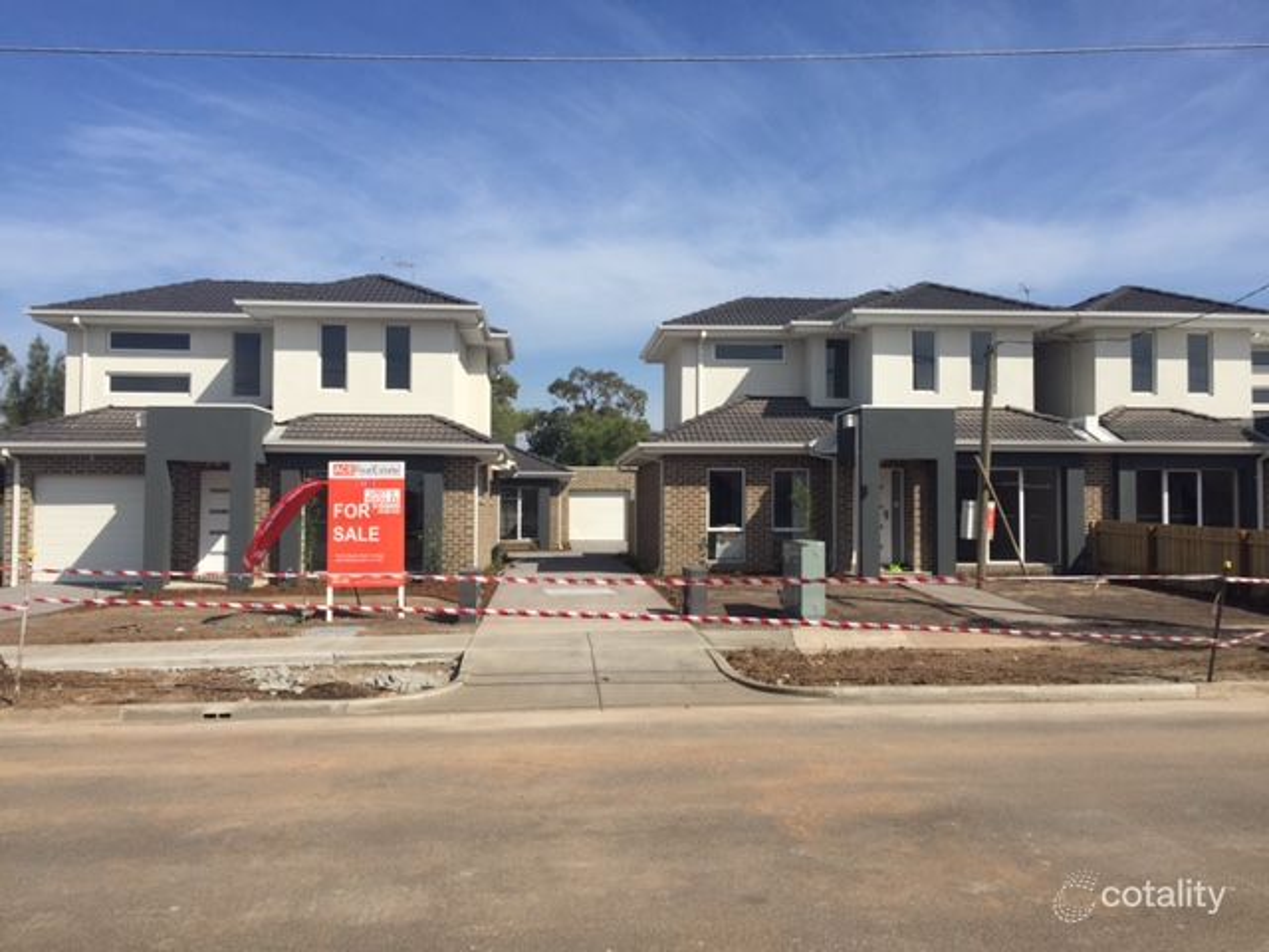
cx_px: 634
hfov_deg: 61.7
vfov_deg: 48.2
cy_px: 476
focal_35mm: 29
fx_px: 1063
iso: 32
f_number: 2.2
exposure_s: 1/3300
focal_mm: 4.15
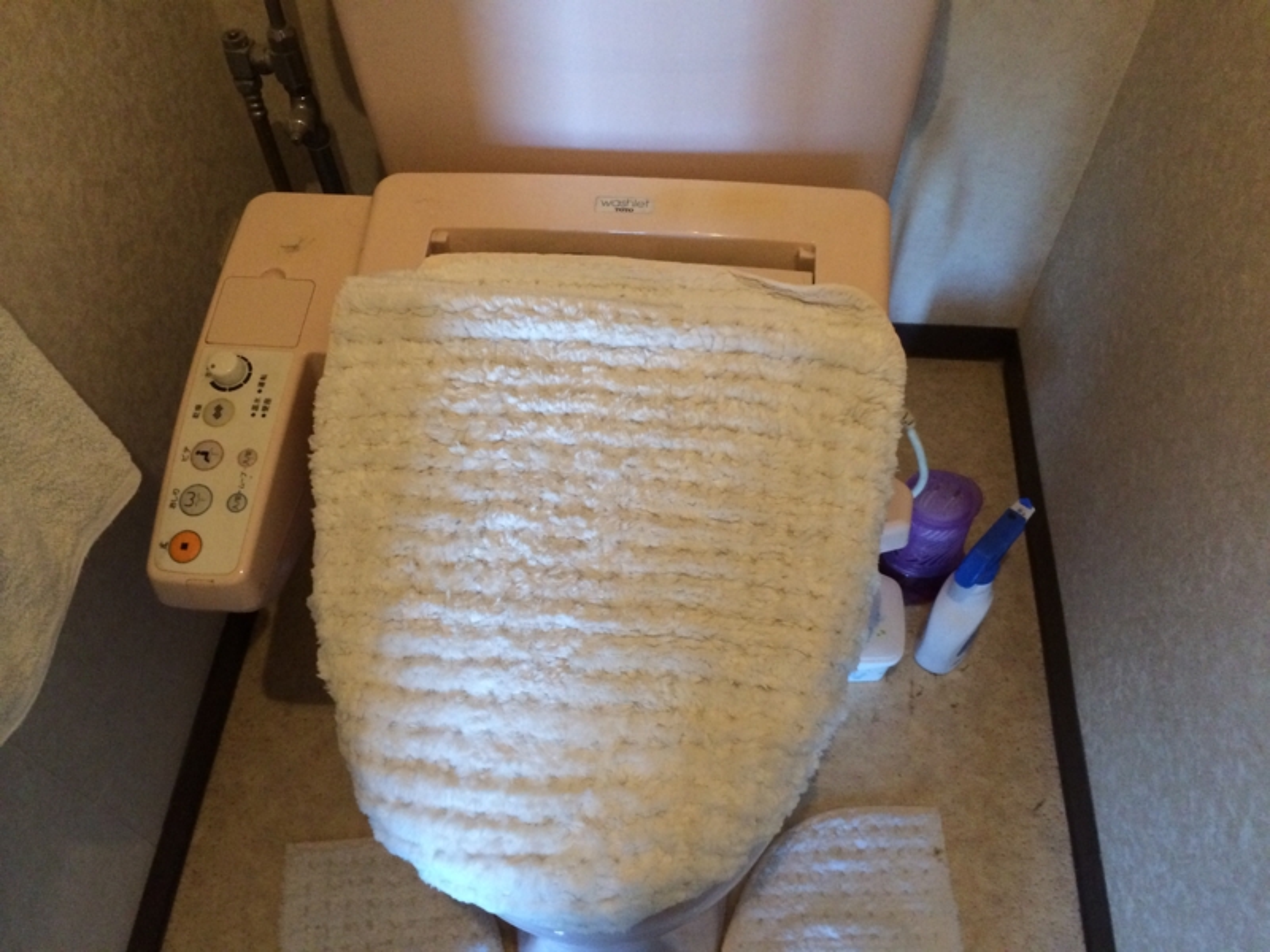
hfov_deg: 60.0
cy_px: 476
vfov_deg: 46.8
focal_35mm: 30
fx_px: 1101
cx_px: 635
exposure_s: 1/30
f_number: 2.2
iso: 250
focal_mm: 4.12
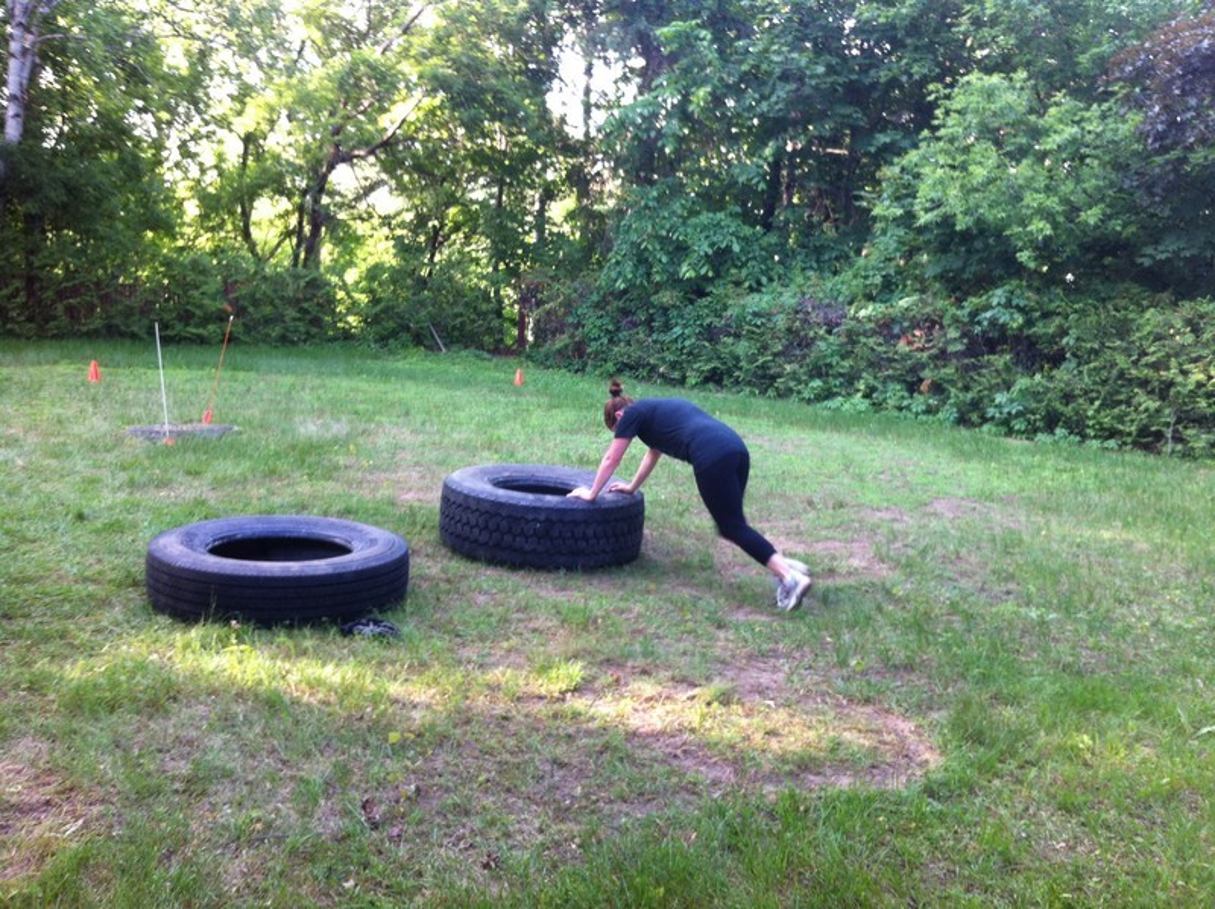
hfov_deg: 52.7
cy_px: 454
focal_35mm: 35
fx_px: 1227
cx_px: 608
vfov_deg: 40.6
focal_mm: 3.85
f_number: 2.8
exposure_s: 1/40
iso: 80
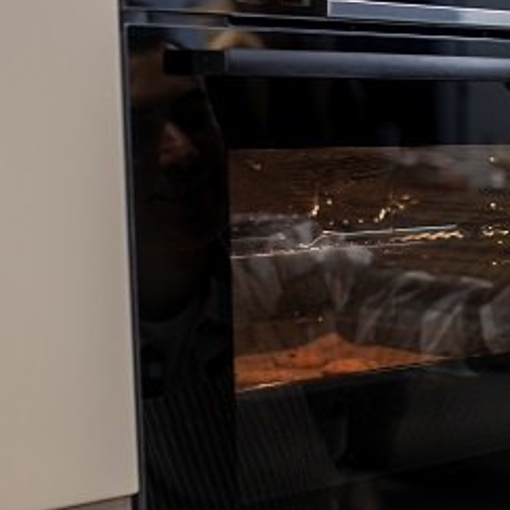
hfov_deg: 16.7
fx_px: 1634
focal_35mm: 98
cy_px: 378
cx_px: 678
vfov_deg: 17.6
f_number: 2.2
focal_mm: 35
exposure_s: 1/160
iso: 500
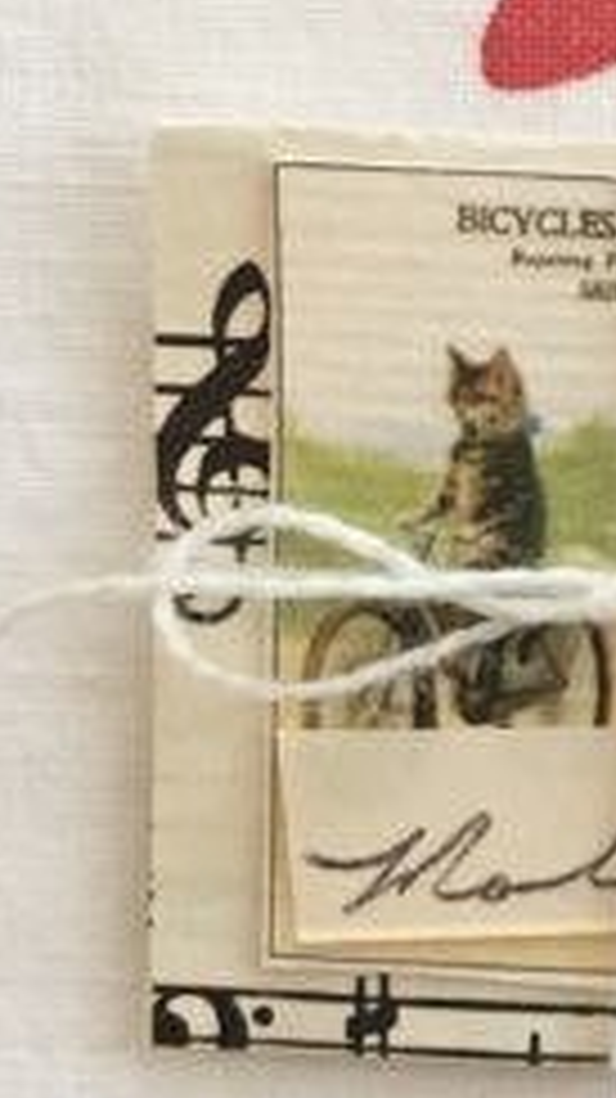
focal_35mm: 113
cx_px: 1383
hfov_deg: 9.7
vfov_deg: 18.9
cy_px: 484
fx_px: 3286
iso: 100
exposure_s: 1/30
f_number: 2.2
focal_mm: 4.15
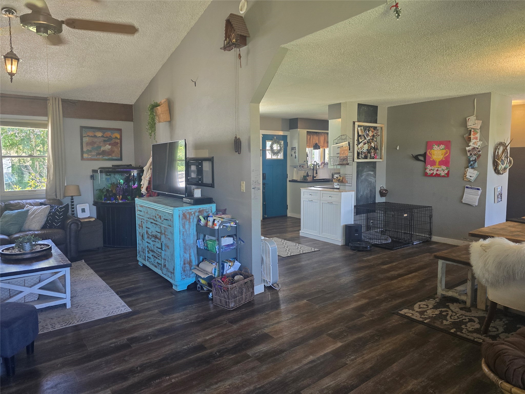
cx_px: 262
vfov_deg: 58.9
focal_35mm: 23
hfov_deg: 73.9
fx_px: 349
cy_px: 197
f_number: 1.7
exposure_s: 1/120
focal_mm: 6.3
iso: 250
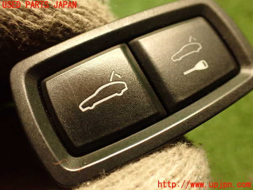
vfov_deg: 44.2
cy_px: 95
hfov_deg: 56.8
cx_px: 126
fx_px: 234
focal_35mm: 32
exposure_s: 1/30
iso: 800
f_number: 2.4
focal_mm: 5.79
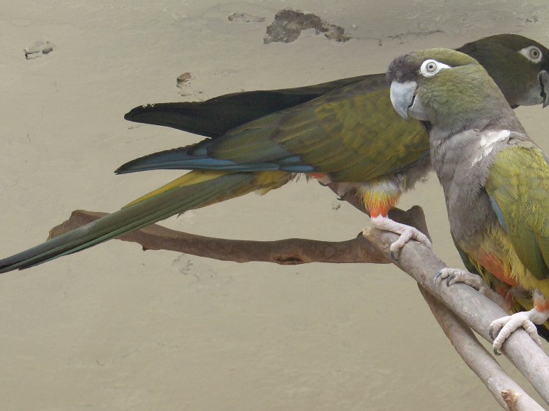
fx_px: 2870
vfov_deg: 8.2
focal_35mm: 181
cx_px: 362
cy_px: 316
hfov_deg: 10.9
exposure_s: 1/200
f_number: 3.9
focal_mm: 23.4
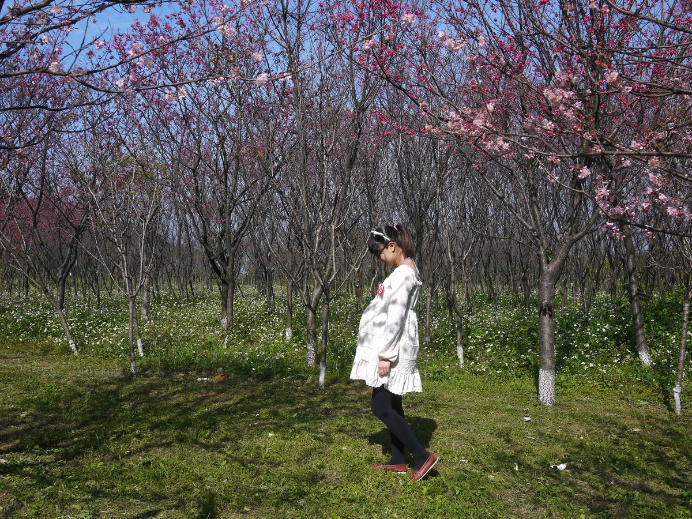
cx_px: 346
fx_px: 800
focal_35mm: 40
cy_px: 260
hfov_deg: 46.8
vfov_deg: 36.0
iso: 160
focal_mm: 20
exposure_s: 1/800
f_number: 5
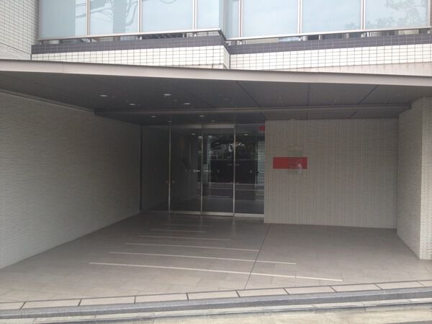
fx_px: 437
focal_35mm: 35
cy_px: 162
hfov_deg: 52.6
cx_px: 216
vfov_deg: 40.7
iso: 50
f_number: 2.4
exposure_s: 1/308
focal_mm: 4.28
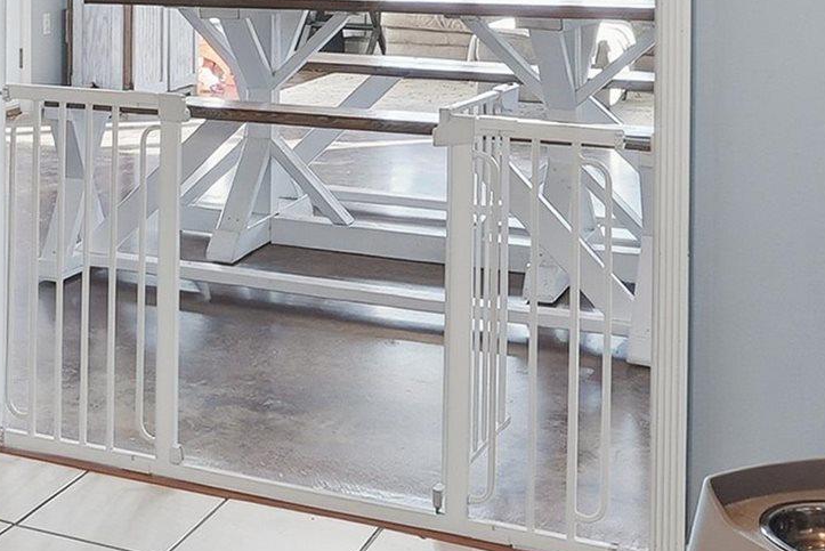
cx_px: 39
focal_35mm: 68
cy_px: -98
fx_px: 1559
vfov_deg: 19.0
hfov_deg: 28.2
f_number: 9
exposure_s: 1/25
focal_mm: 16
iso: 250
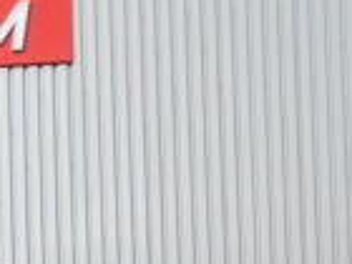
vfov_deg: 15.4
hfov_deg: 21.2
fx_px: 905
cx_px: -10
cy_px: 387
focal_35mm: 89
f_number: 3.2
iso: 80
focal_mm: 4.6
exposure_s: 1/400
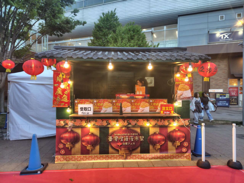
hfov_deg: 73.9
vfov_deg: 58.9
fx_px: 162
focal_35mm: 23
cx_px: 122
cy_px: 92
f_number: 1.9
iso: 212
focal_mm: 5.6
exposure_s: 1/120
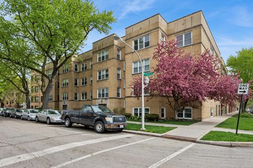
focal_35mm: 18
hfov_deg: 88.5
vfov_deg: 65.9
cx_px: 126
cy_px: 84
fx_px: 130
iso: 200
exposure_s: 1/250
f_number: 11
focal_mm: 18.5
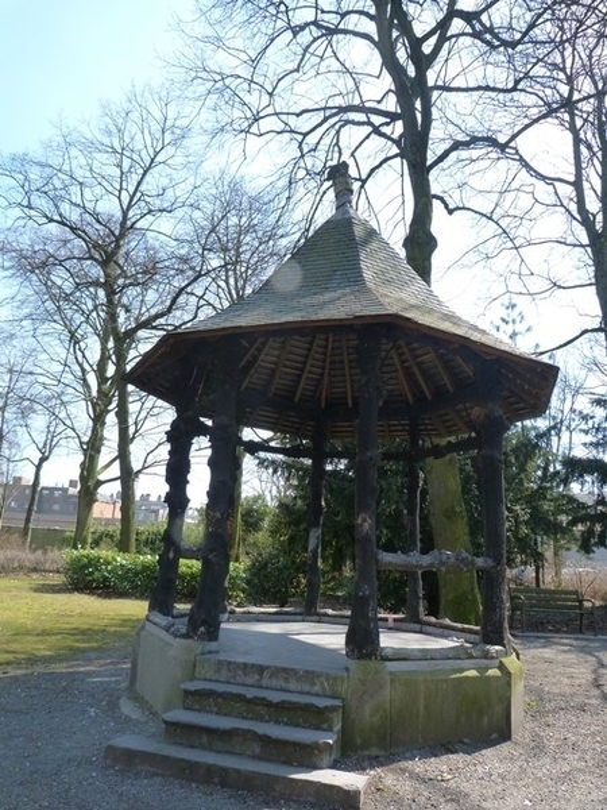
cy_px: 405
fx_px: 585
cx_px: 304
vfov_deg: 69.4
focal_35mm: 25
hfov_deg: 54.9
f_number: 4
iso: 125
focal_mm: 4.5
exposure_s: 1/200
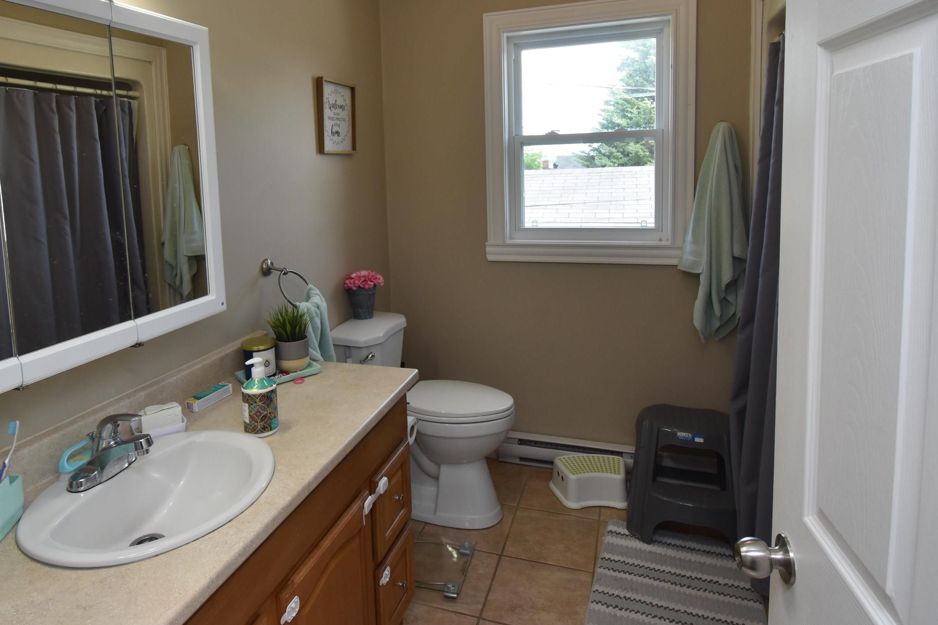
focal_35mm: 22
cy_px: 229
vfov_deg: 56.4
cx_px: 413
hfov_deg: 78.3
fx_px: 573
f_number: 5.6
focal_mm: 10
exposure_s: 1/125
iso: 400
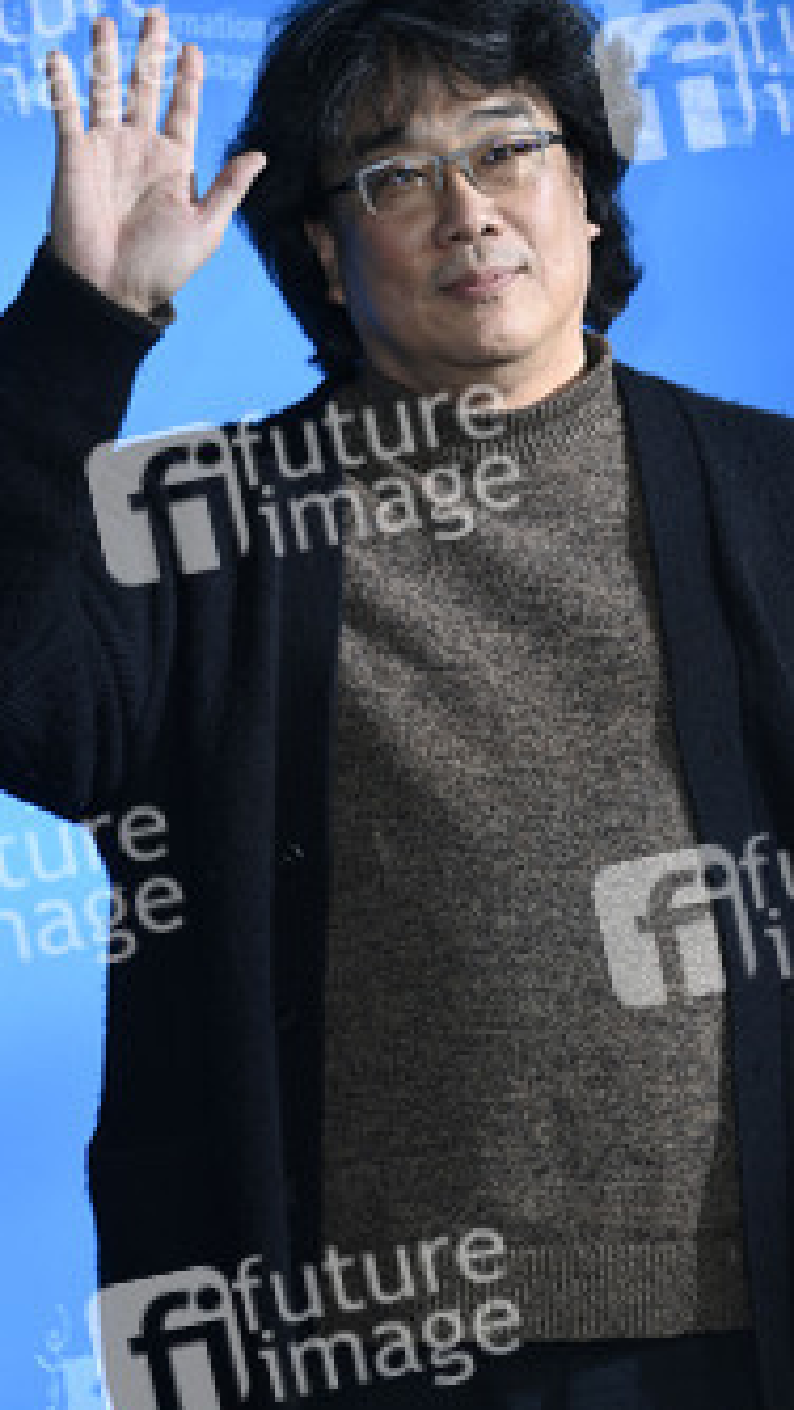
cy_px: 697
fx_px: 5724
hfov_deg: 7.9
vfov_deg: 14.0
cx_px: 427
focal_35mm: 153
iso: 800
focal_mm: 122
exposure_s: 1/250
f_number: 5.6
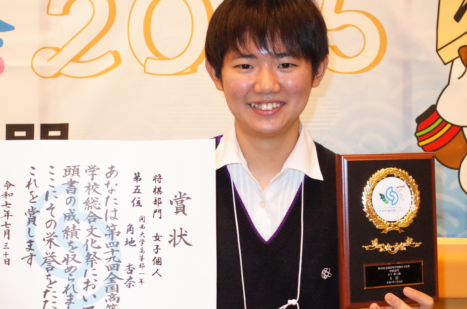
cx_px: 245
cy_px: 124
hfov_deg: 34.0
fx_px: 764
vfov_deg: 22.9
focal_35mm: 59
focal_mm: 18.3
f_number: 3.5
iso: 3200
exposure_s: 1/125
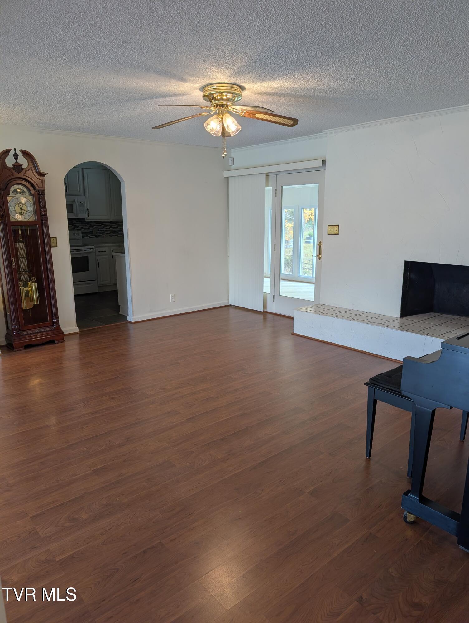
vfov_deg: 71.5
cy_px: 312
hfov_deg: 56.9
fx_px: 433
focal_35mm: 24
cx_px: 234
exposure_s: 1/192
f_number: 1.68
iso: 24
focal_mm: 6.9
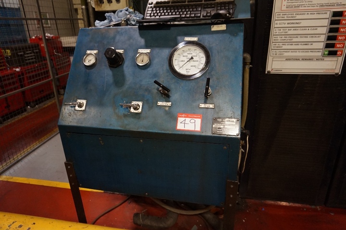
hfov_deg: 73.7
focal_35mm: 24
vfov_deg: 53.1
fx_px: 231
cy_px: 115
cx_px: 173
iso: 2000
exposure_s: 1/160
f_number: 3.5
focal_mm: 16
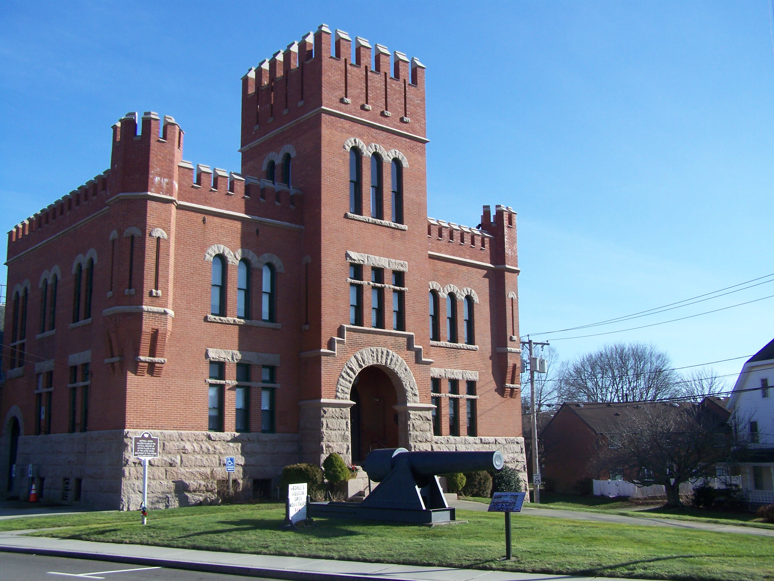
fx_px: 850
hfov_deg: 49.0
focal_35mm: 38
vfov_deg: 37.7
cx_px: 387
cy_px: 290
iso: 64
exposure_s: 1/320
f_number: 4
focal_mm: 6.3
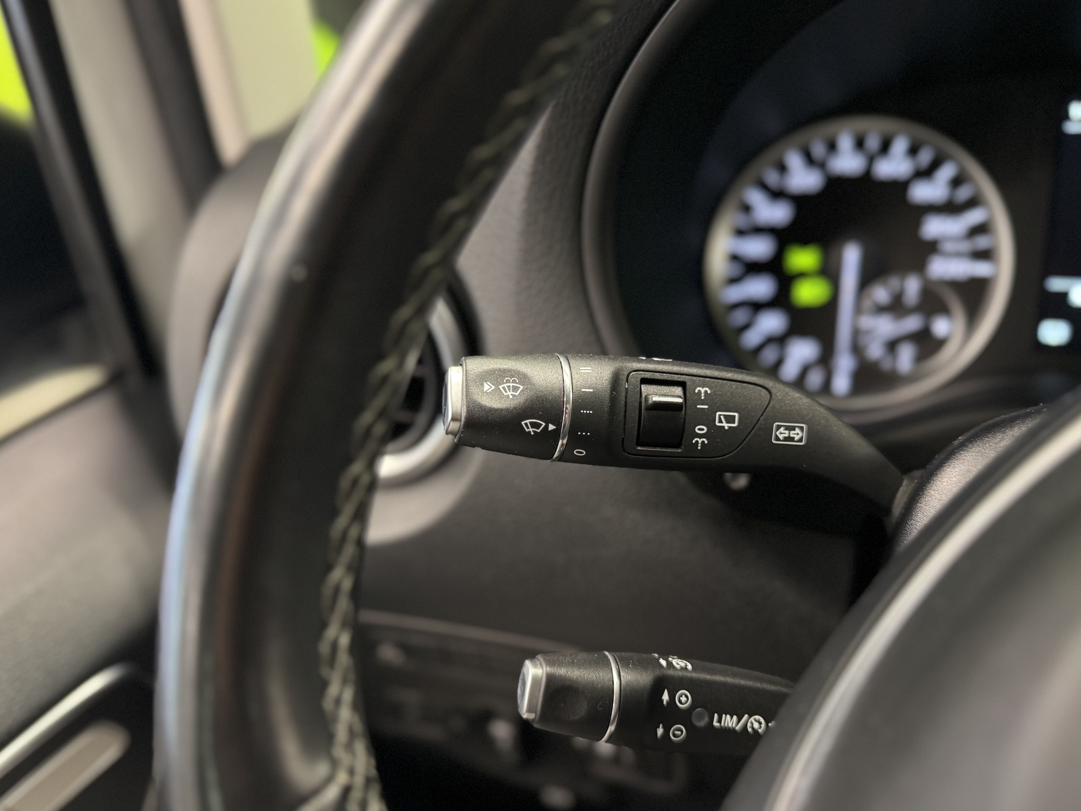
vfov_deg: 51.3
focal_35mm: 27
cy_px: 424
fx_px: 843
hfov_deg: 65.3
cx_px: 539
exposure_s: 1/50
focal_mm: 6.76
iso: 500
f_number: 1.78
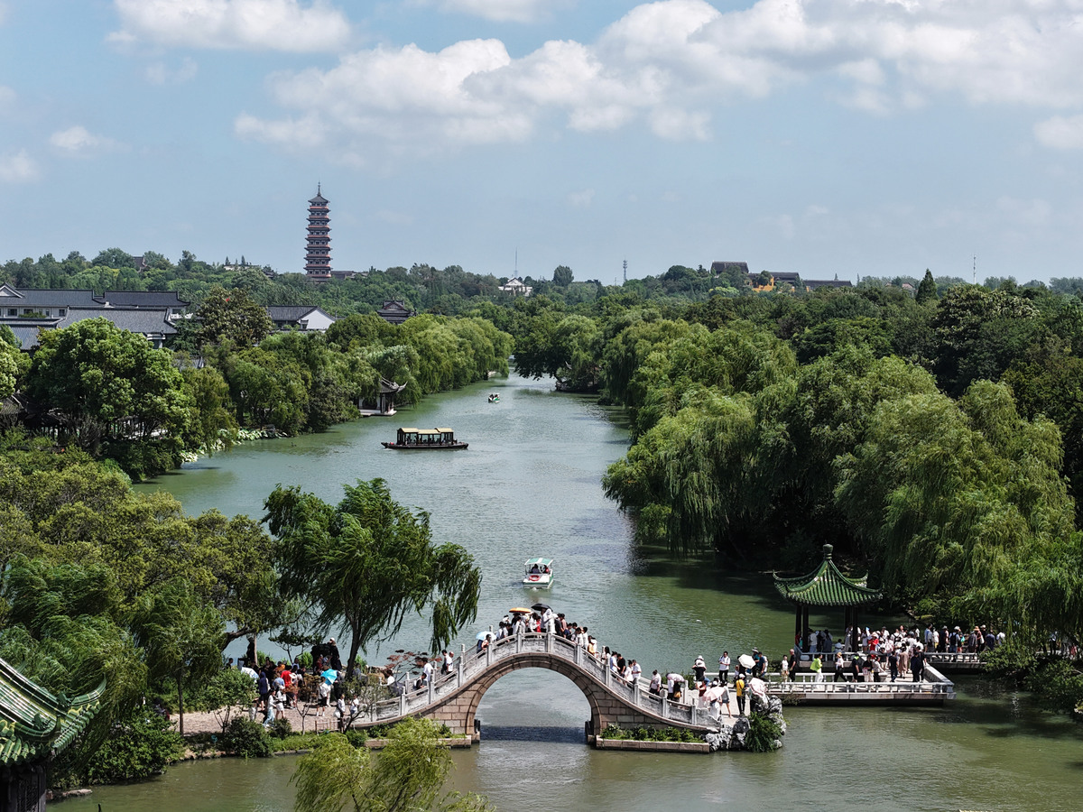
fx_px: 2190
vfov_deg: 21.0
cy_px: 406
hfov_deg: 27.8
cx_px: 542
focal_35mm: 70
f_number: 2.8
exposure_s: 1/2000
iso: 160
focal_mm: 19.35
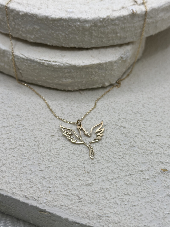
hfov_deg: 30.3
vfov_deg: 39.7
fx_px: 314
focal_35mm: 48
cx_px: 85
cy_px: 114
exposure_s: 1/980
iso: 80
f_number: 1.78
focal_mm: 6.86
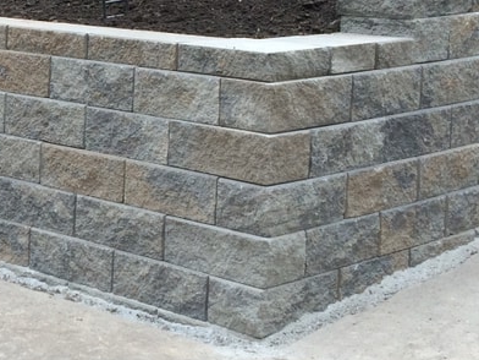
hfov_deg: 18.7
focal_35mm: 102
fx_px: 1411
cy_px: 142
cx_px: -15
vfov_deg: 14.5
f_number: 2.2
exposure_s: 1/238
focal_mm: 4.12
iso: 32
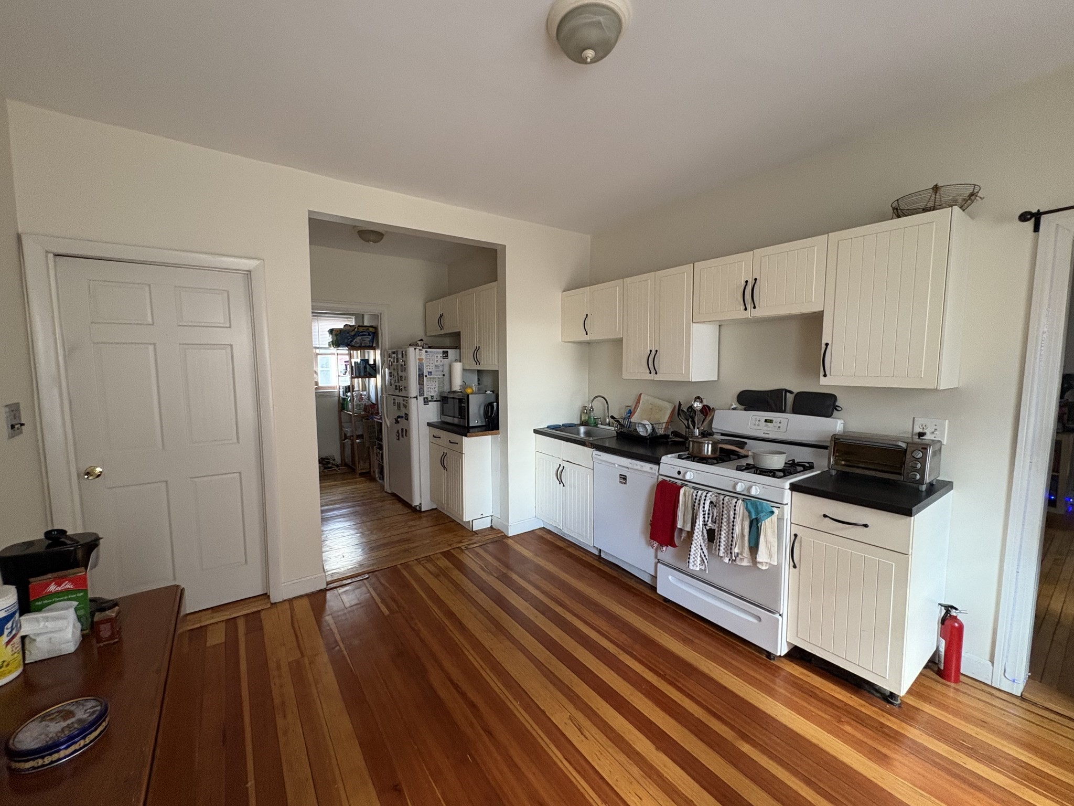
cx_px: 537
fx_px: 434
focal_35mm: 14
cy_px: 403
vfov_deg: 85.7
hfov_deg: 102.1
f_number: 2.2
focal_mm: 2.22
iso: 400
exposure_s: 1/60
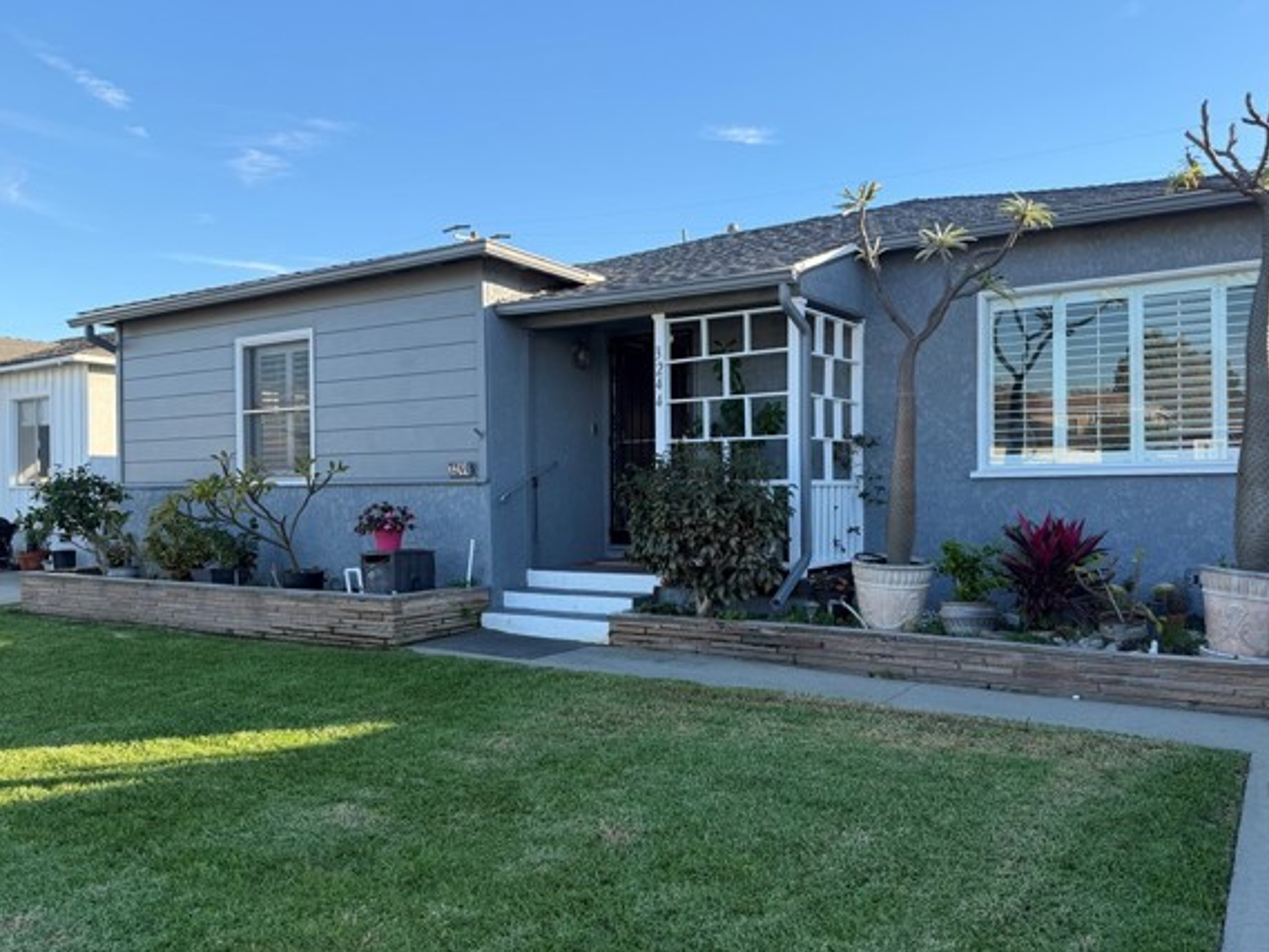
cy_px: 499
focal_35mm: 27
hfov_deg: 65.2
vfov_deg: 51.4
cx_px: 678
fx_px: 990
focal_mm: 6.76
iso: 80
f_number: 1.78
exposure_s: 1/1174
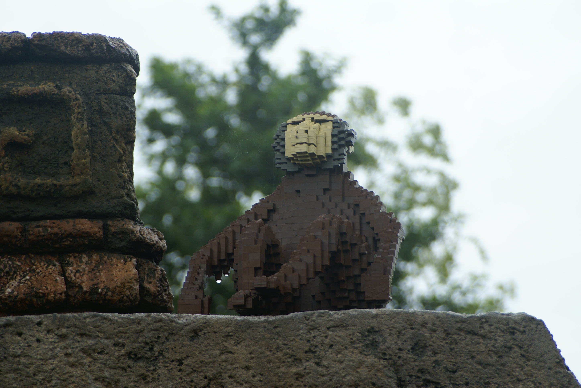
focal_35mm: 158
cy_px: 194
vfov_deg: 8.7
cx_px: 290
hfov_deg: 13.0
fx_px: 2544
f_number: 6.3
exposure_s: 1/160
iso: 100
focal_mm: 105
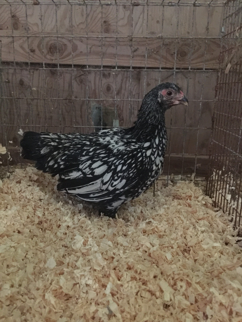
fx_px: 270
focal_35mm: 29
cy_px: 161
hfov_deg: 48.2
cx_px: 121
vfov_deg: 61.7
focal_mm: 4.15
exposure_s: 1/4
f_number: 2.2
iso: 320
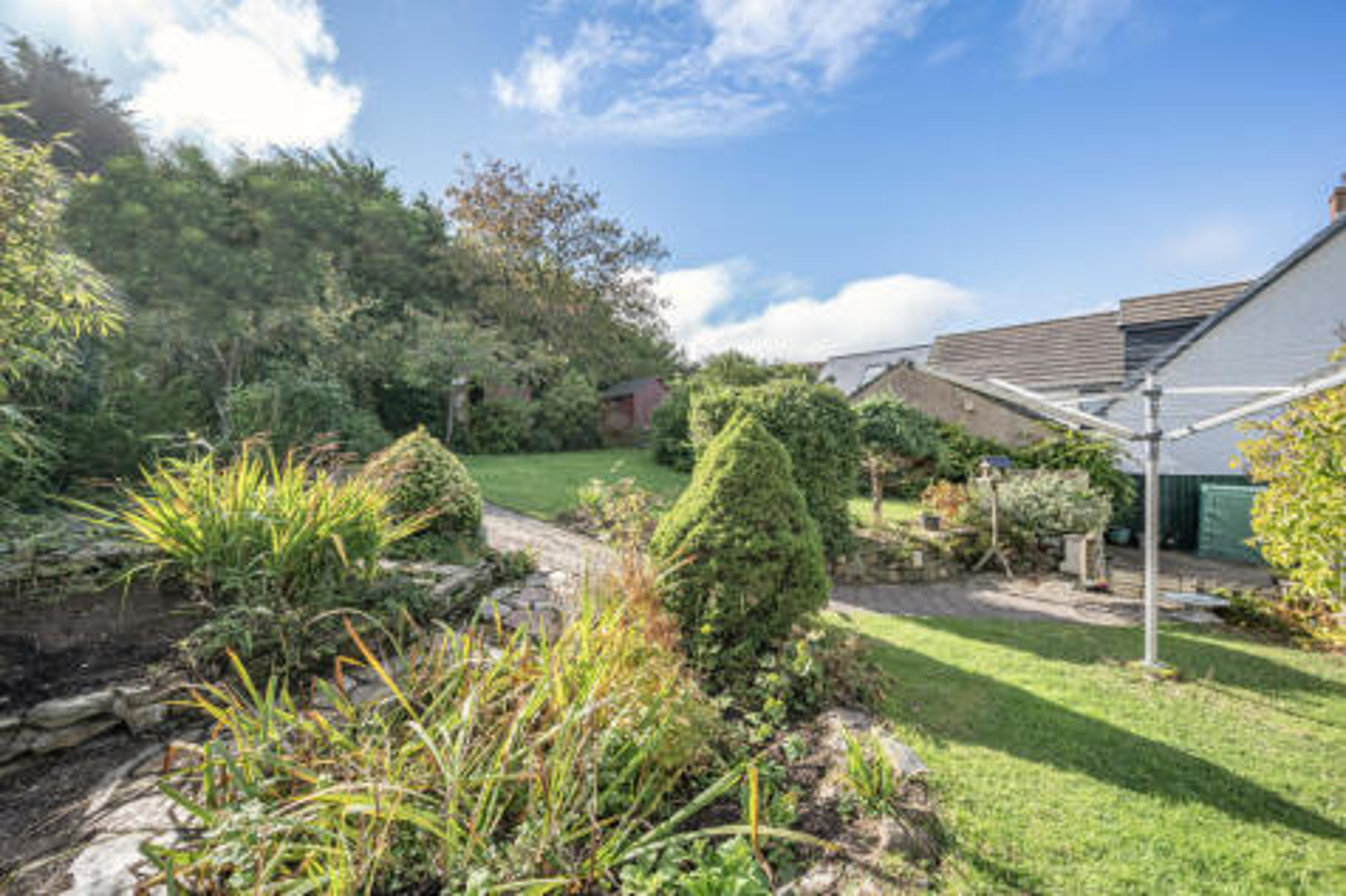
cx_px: 673
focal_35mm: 14
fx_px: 523
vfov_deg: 81.2
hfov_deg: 104.3
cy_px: 448
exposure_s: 1/125
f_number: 9
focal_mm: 14
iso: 100
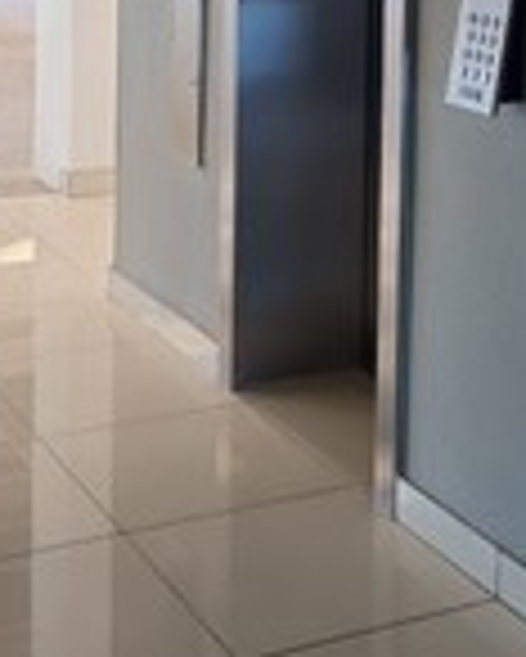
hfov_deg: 19.2
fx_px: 1555
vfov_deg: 22.6
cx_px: 270
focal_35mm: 80
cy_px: -52
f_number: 1.8
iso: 200
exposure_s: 1/100
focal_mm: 6.7
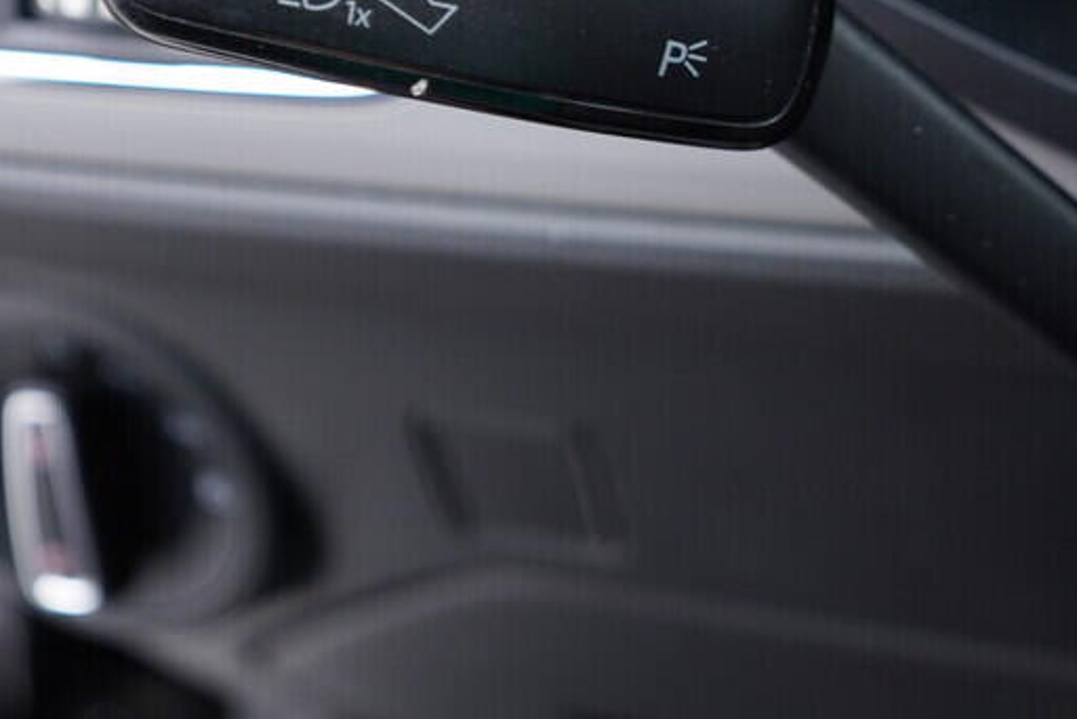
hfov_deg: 28.0
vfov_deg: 18.7
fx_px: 2155
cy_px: 108
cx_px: 589
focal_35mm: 72
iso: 320
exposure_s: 1/40
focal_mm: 24
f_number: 2.8
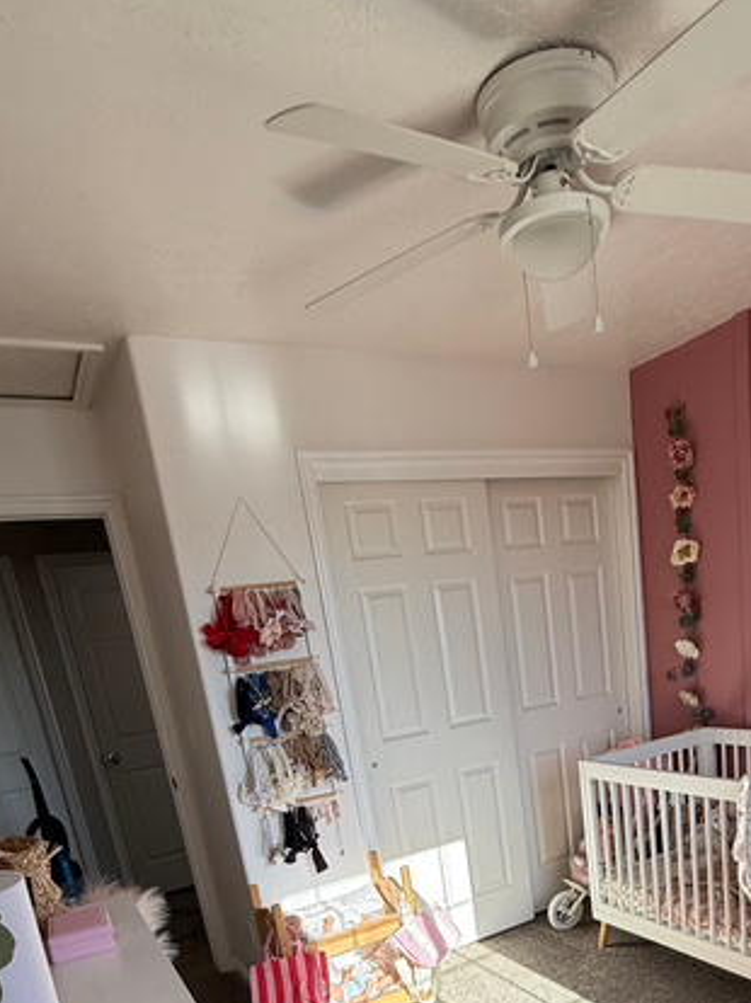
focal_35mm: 26
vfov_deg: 60.1
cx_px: 480
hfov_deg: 52.3
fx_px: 753
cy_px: 846
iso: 64
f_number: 2.2
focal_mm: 2.22
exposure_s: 1/347
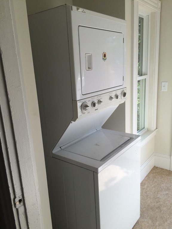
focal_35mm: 29
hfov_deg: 48.2
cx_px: 86
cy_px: 114
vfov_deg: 61.7
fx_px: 192
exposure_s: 1/313
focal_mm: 4.15
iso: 32
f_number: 2.2
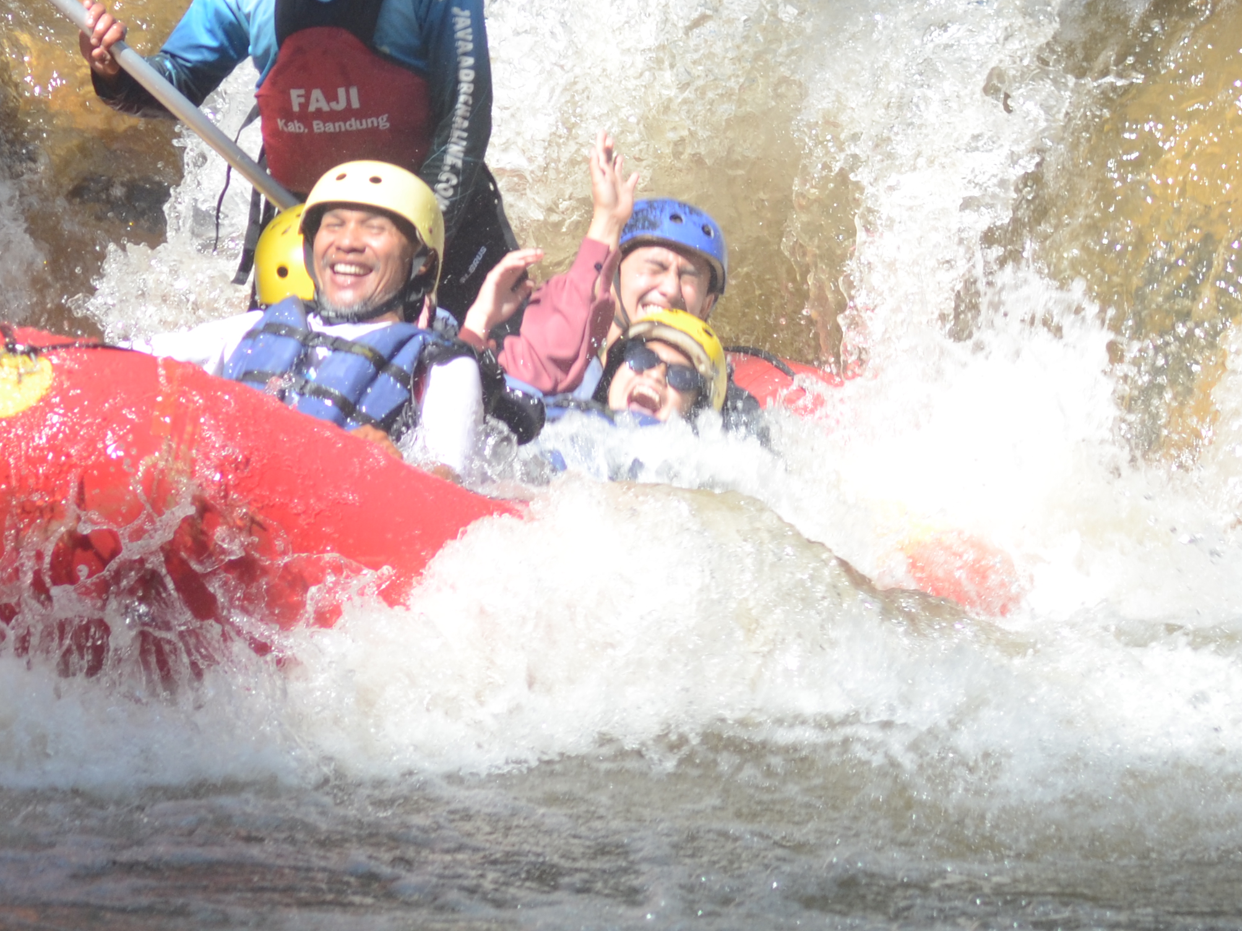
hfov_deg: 3.4
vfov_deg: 2.5
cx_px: 348
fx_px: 20923
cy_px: 309
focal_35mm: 583
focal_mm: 165
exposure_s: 1/320
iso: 250
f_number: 6.3
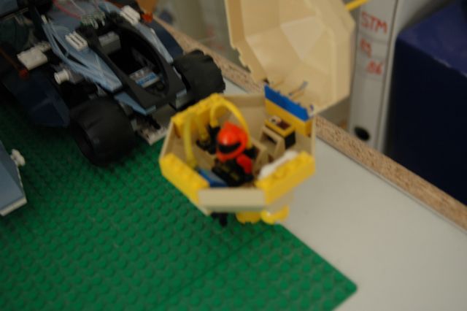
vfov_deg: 26.5
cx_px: 234
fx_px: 661
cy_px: 156
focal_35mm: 51
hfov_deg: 38.9
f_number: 3.5
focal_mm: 34
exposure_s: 1/6
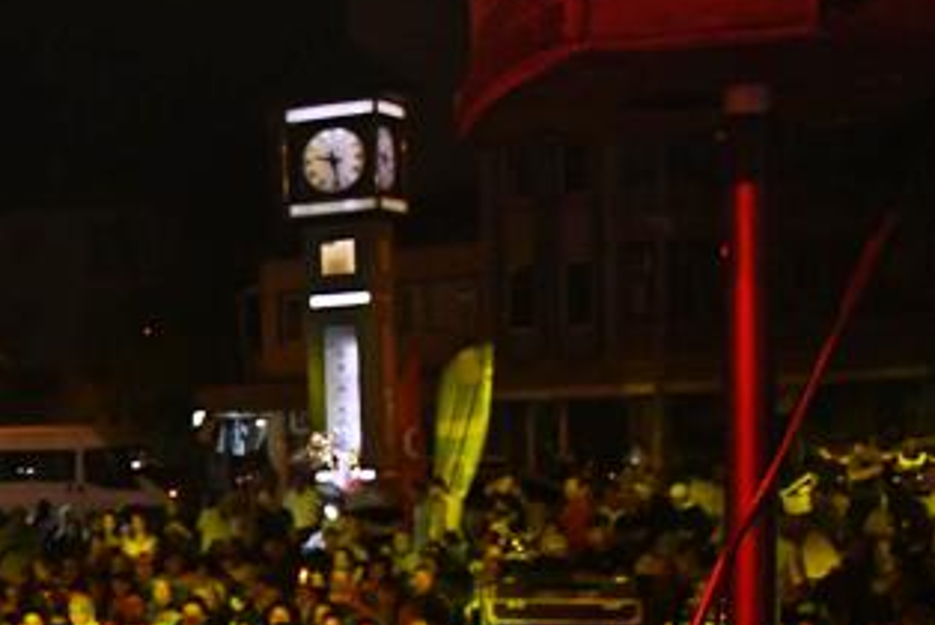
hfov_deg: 19.3
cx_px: -575
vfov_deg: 15.0
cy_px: 781
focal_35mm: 88
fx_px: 2288
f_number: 6.3
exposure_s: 1/125
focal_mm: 18
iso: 3200
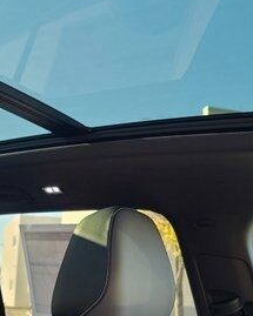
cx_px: 18
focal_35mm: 58
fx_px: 543
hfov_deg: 25.3
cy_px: 119
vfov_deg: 32.3
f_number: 1.8
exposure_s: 1/120
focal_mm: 7
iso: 64
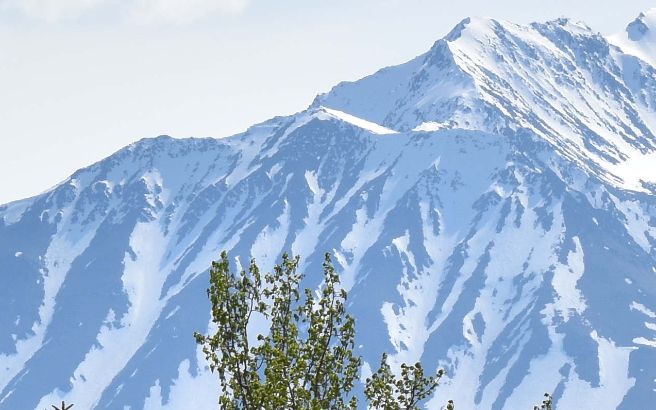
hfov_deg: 3.2
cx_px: 1065
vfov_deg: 2.0
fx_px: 11855
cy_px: 478
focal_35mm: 663
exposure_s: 1/500
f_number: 11
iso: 200
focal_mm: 92
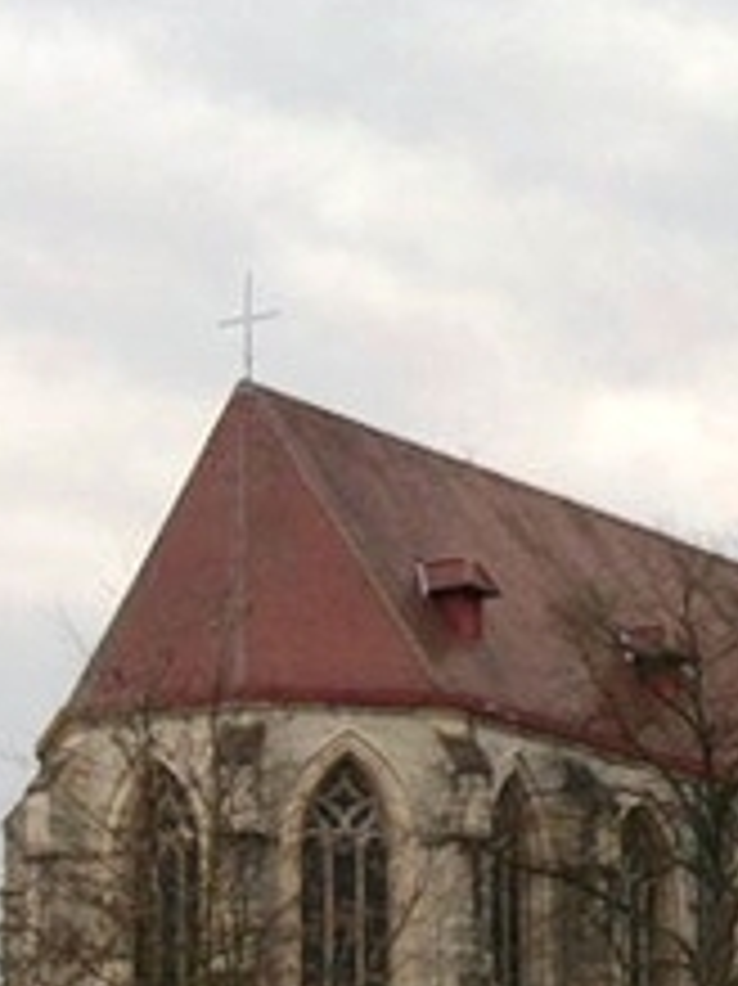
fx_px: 4837
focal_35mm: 170
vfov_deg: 11.6
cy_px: 693
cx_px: 904
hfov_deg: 8.6
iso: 119
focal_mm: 11
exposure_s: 1/100
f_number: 4.1
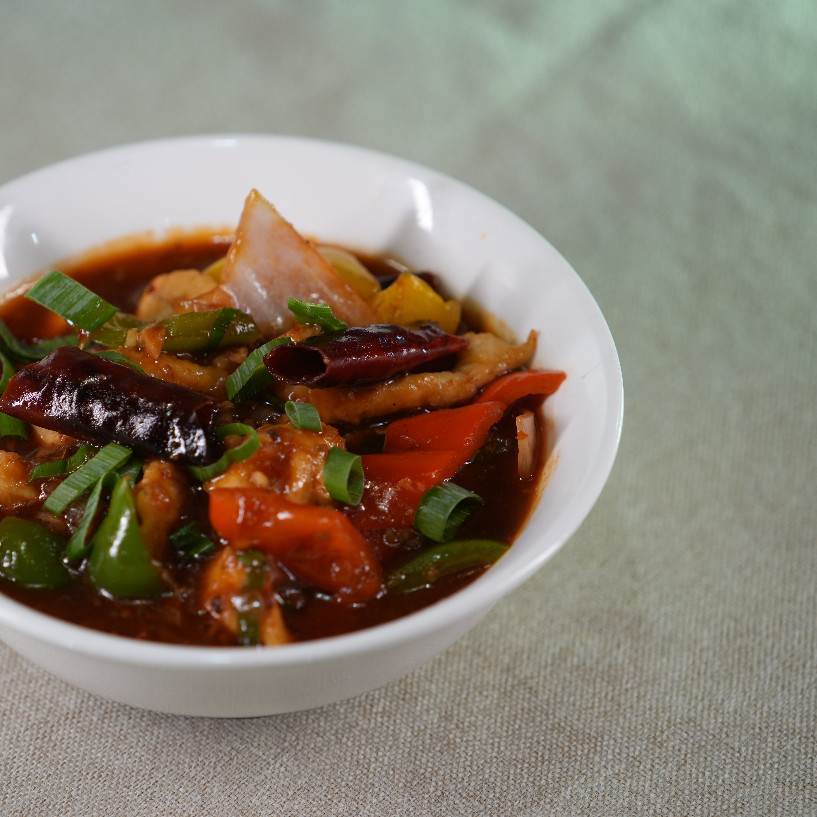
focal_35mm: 248
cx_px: 250
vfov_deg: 7.1
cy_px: 409
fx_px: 6622
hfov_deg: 7.1
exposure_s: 1/200
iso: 640
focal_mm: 194
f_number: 4
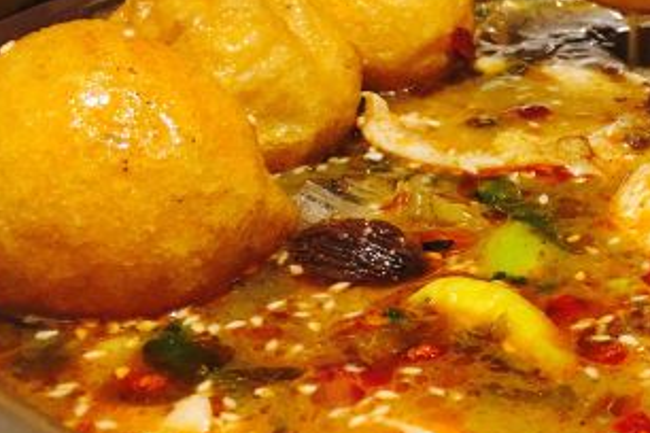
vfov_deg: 19.7
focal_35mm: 69
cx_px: 656
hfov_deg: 27.5
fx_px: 1246
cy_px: 173
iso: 125
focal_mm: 4.15
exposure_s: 1/33
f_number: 2.2
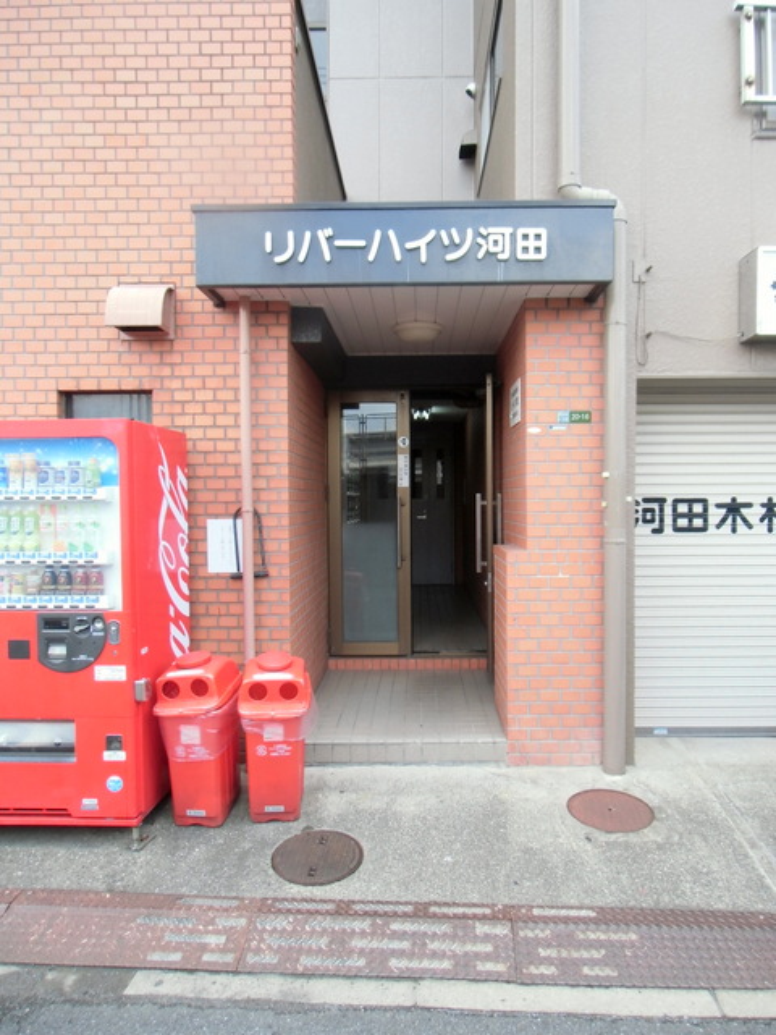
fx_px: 717
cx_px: 388
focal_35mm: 24
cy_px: 518
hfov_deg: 56.8
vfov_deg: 71.6
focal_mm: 4.24
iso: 64
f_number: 3
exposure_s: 1/60
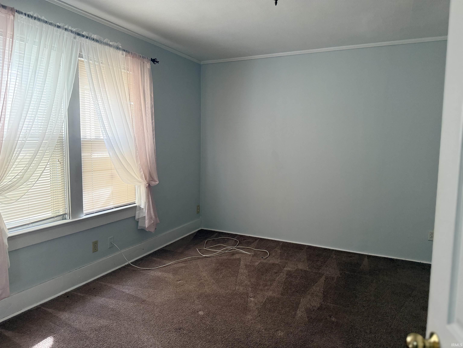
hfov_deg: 71.6
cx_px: 232
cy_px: 174
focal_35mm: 24
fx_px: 321
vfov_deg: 56.8
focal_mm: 6.76
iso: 250
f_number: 1.78
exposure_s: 1/120
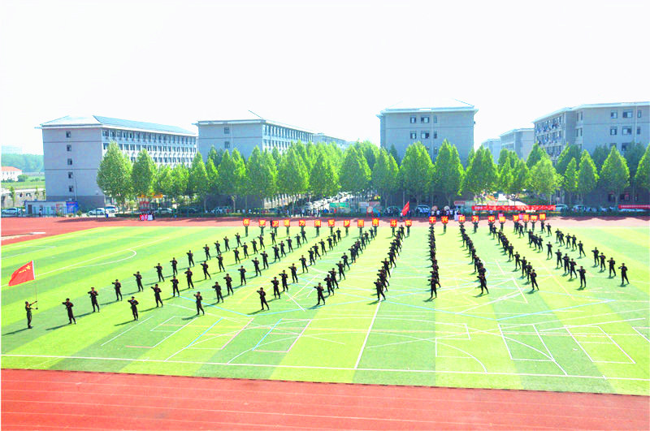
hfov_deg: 53.2
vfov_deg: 36.8
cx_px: 325
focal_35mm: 36
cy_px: 216
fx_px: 649
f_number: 9
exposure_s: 1/1600
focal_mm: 24
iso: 640
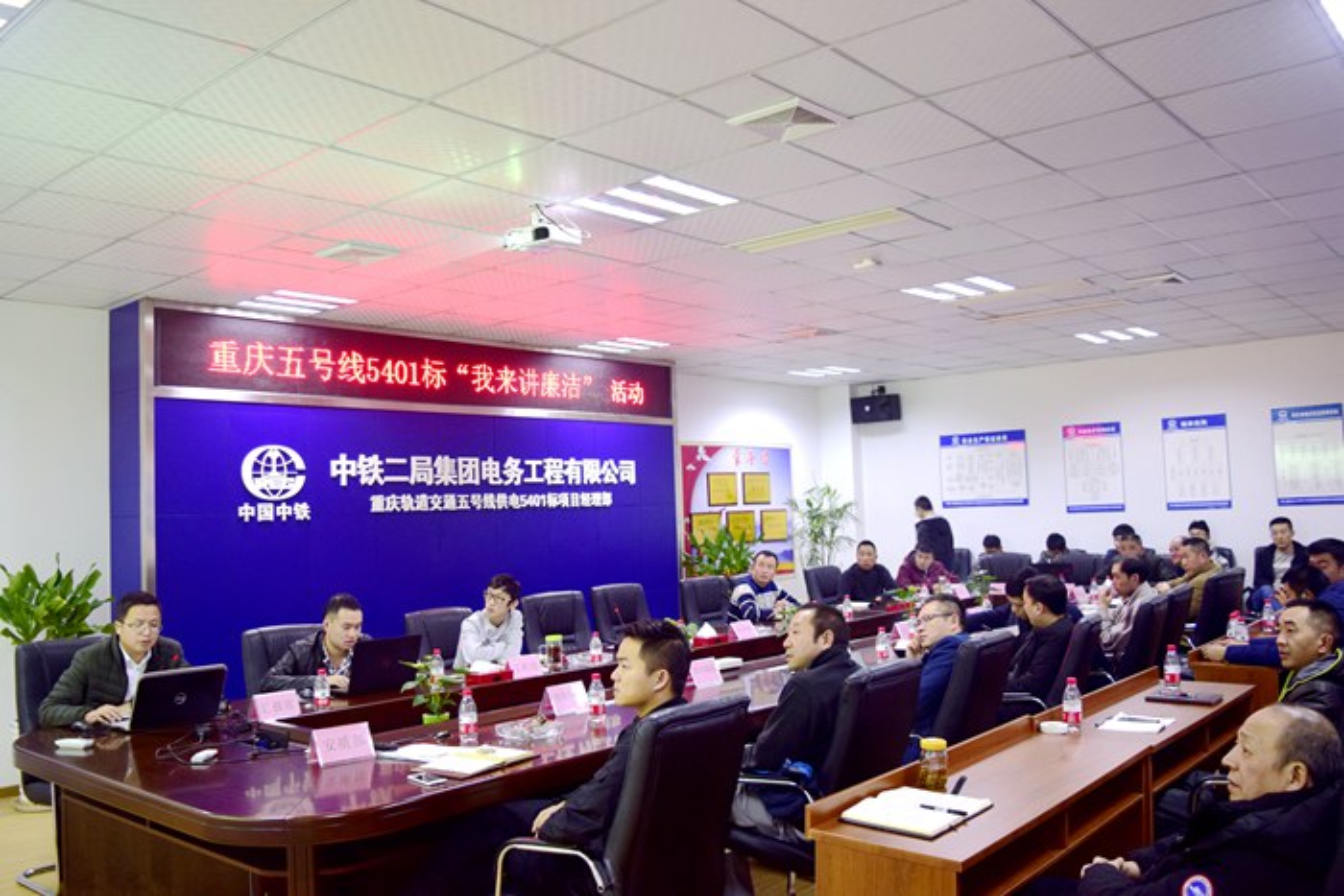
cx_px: 672
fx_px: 1120
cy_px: 448
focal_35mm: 30
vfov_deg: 43.6
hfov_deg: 61.9
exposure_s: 1/30
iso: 640
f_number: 3.5
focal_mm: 20
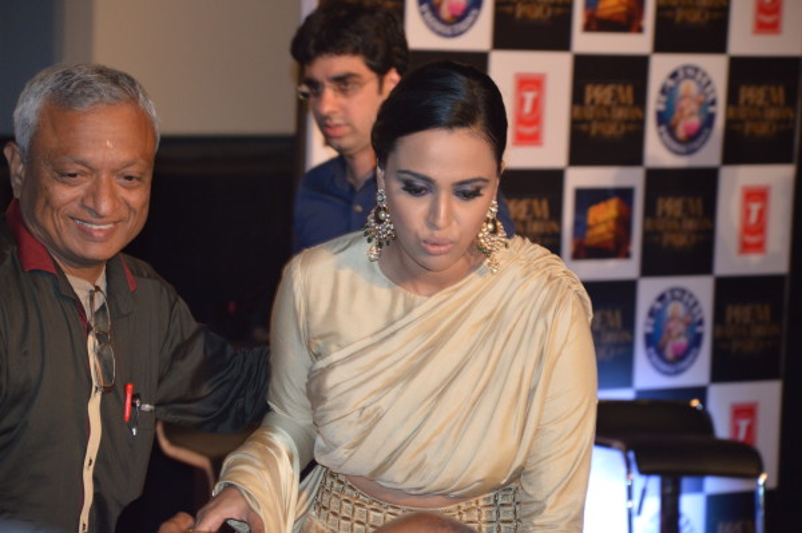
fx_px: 3506
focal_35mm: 158
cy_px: 266
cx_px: 401
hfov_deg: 13.1
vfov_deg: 8.7
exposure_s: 1/60
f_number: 5.6
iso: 1250
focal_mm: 105
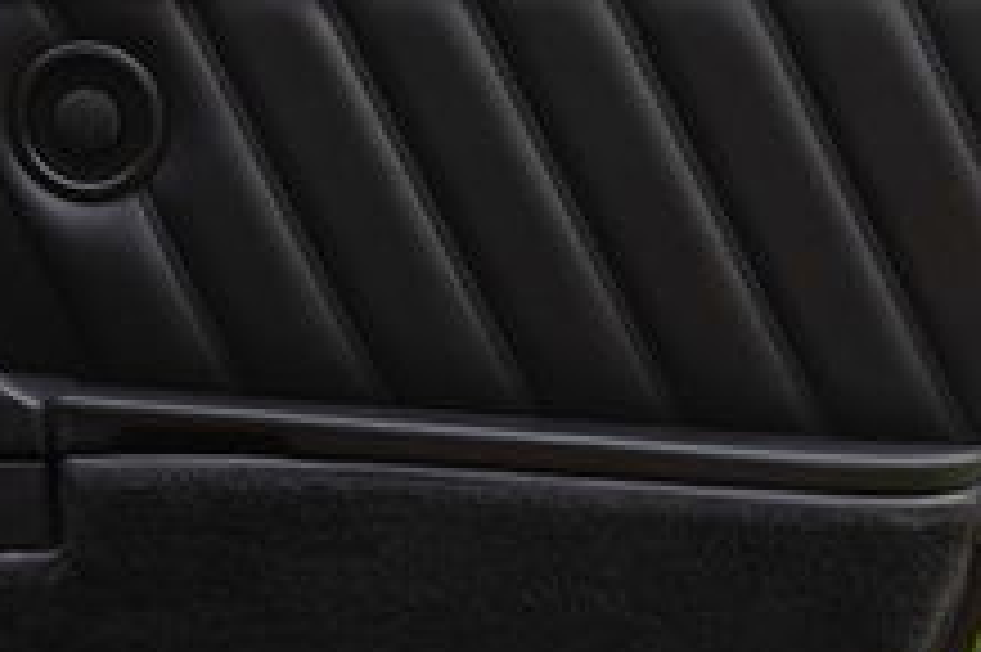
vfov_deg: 3.0
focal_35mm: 458
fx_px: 12471
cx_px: 50
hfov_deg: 4.5
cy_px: 144
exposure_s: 1/320
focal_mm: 130
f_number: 2.8
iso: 500
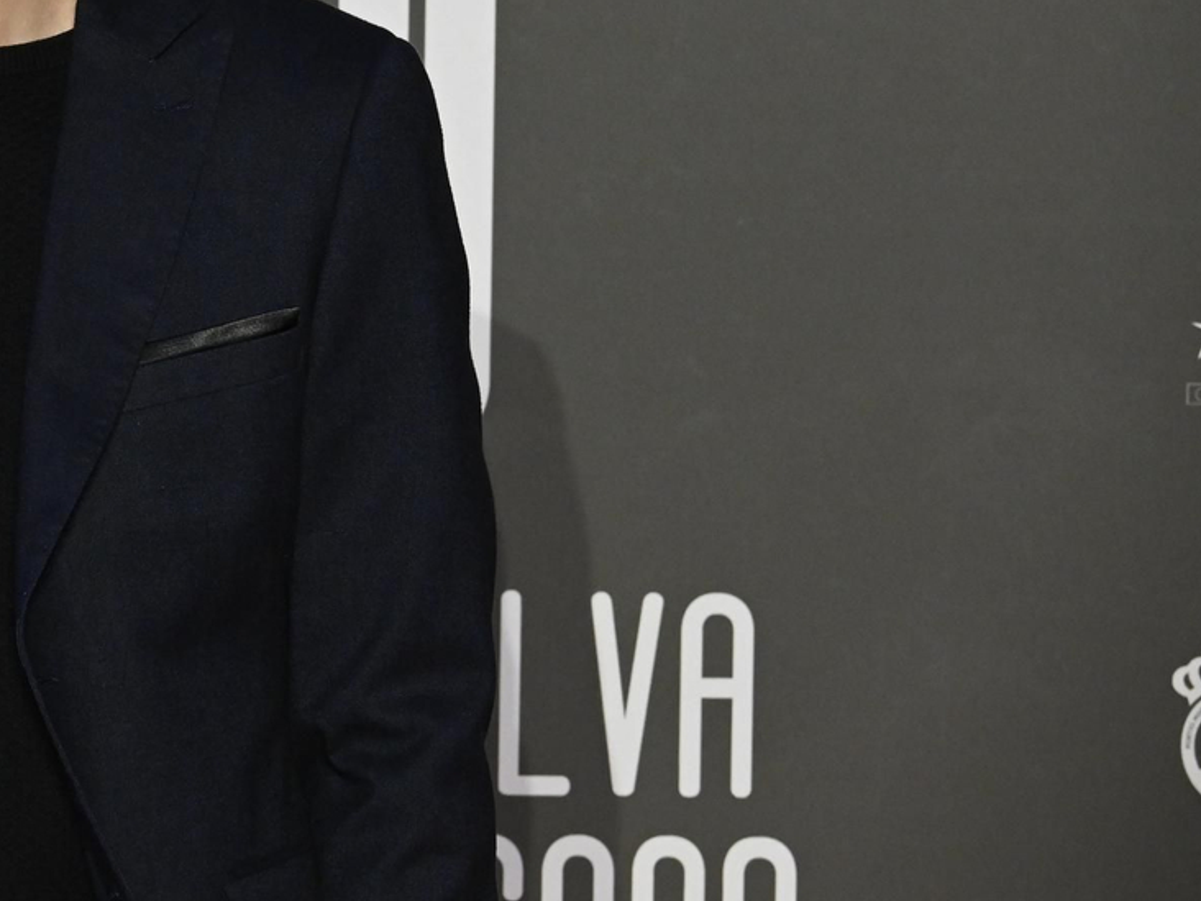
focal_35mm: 309
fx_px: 10721
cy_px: 144
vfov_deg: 4.8
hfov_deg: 6.4
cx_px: -67
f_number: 6.3
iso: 3200
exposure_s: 1/320
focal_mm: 98
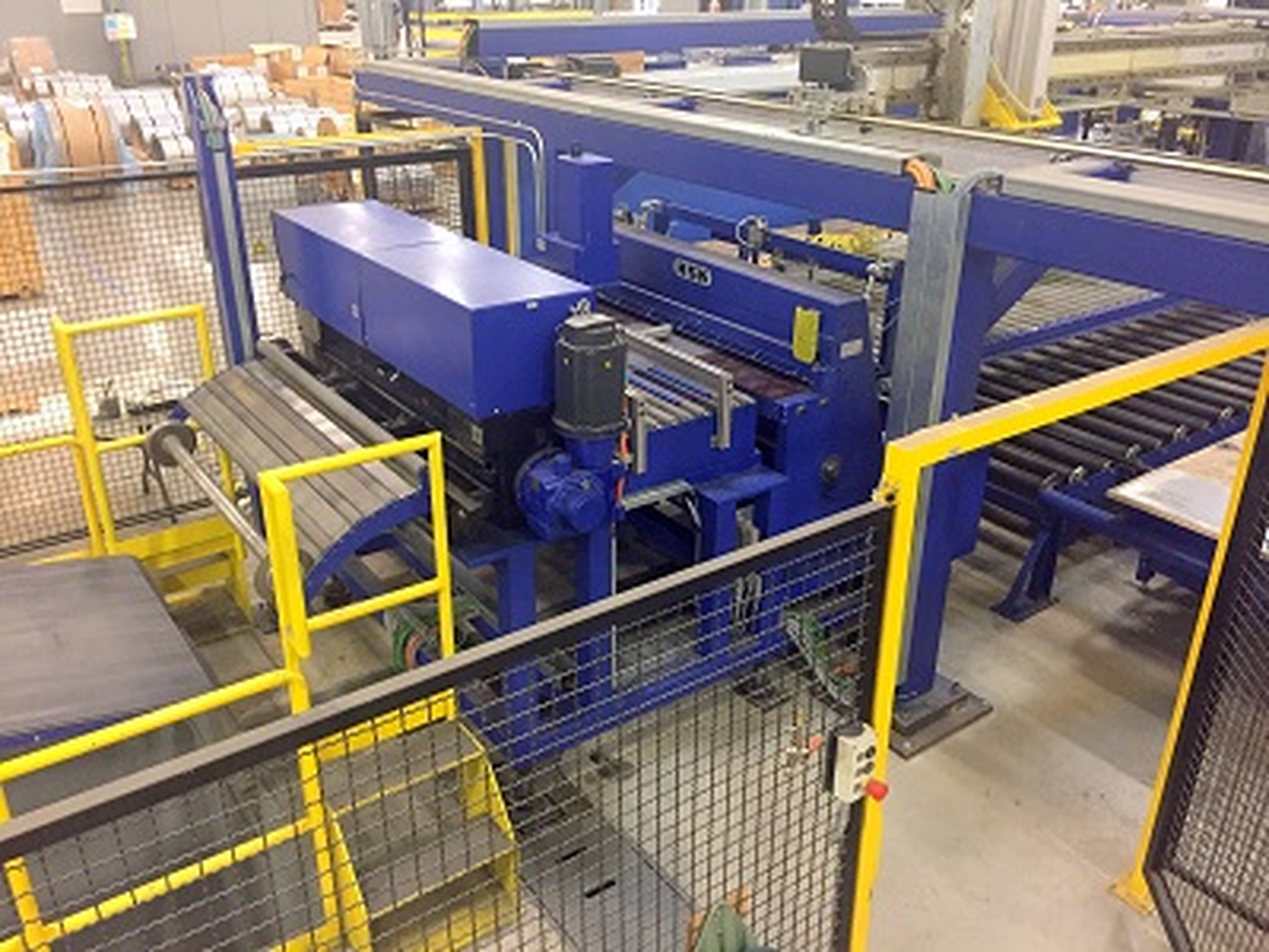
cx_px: 634
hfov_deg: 61.7
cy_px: 476
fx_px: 1063
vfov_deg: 48.2
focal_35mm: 29
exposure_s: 1/20
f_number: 2.2
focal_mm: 4.15
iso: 250
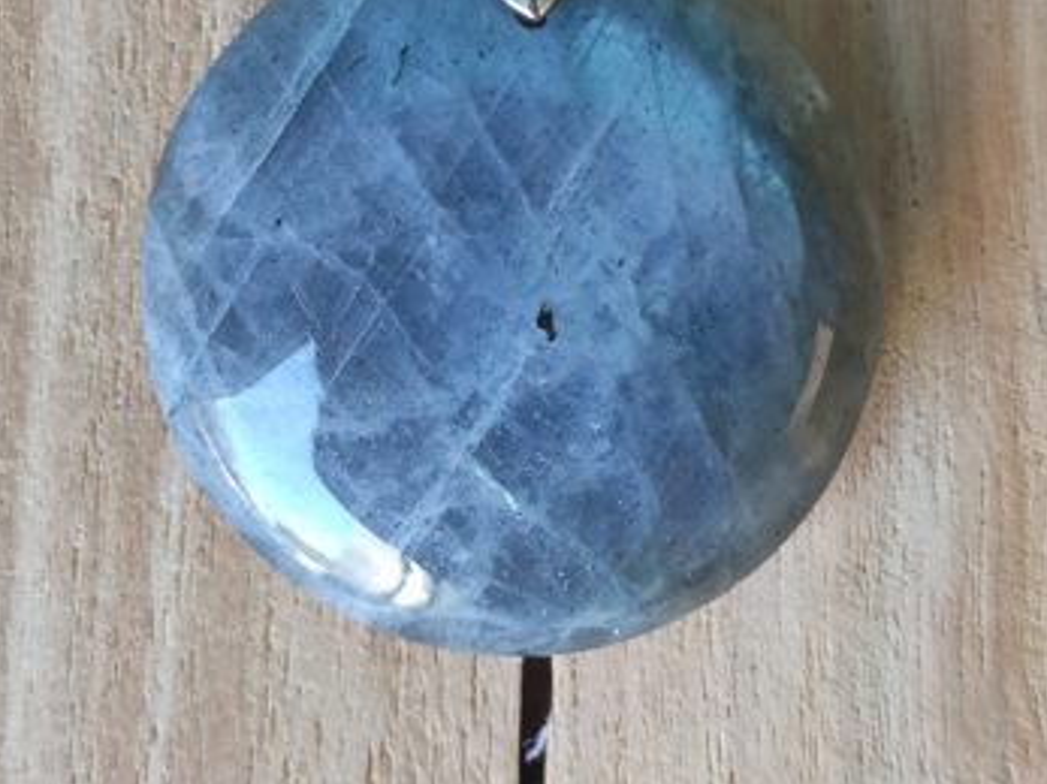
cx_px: 522
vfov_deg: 34.9
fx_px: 1209
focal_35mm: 40
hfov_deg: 46.8
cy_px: 170
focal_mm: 4.77
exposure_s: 1/50
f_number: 1.75
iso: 491
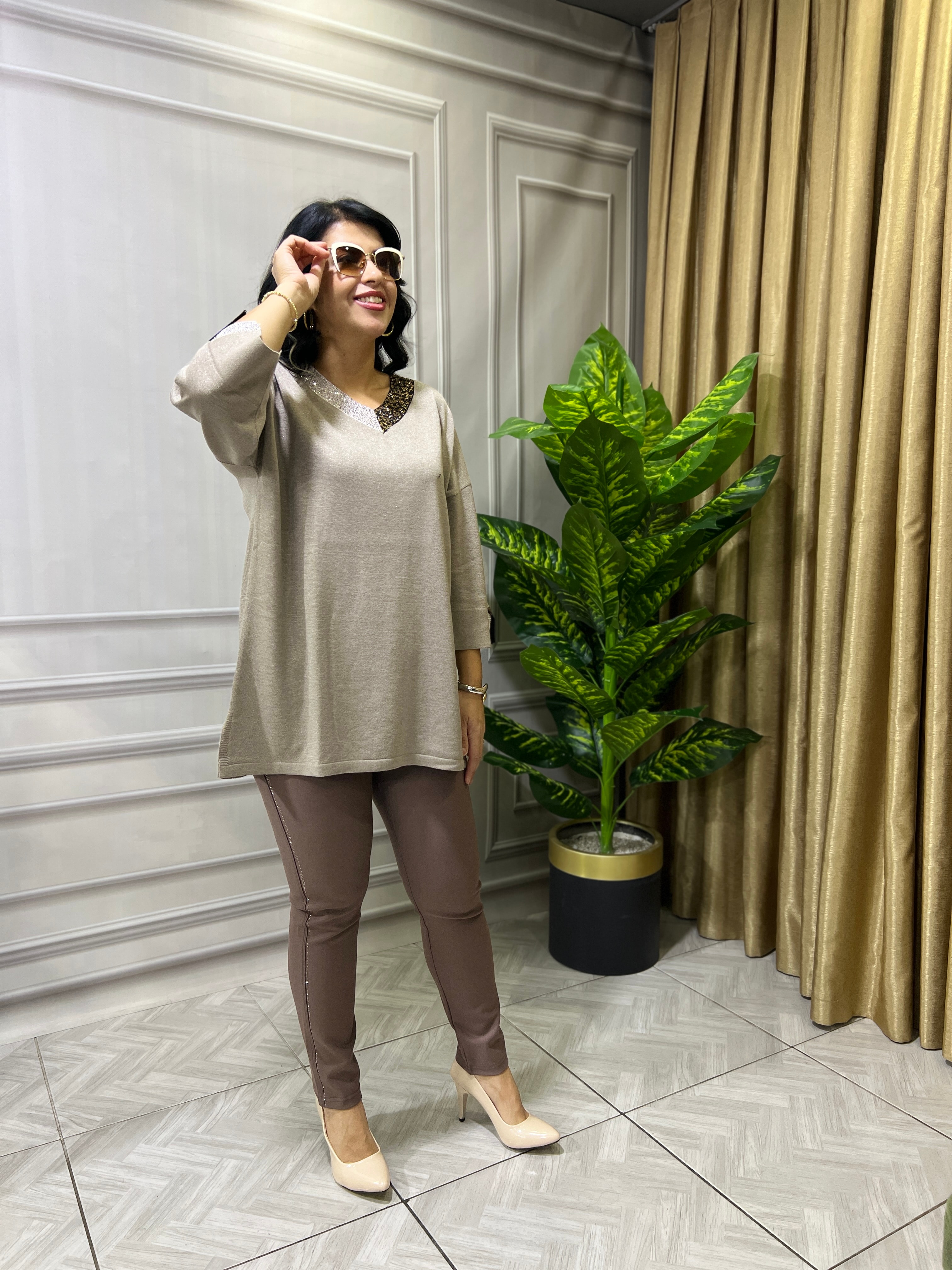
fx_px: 953
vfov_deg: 67.3
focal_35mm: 26
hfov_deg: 53.1
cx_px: 476
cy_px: 635
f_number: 1.5
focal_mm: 5.7
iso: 100
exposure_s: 1/50
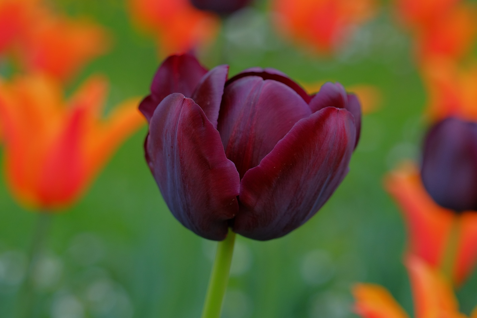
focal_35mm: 90
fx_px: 1192
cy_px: 159
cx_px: 238
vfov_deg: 15.2
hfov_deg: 22.6
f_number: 4
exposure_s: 1/680
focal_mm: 60
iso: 400
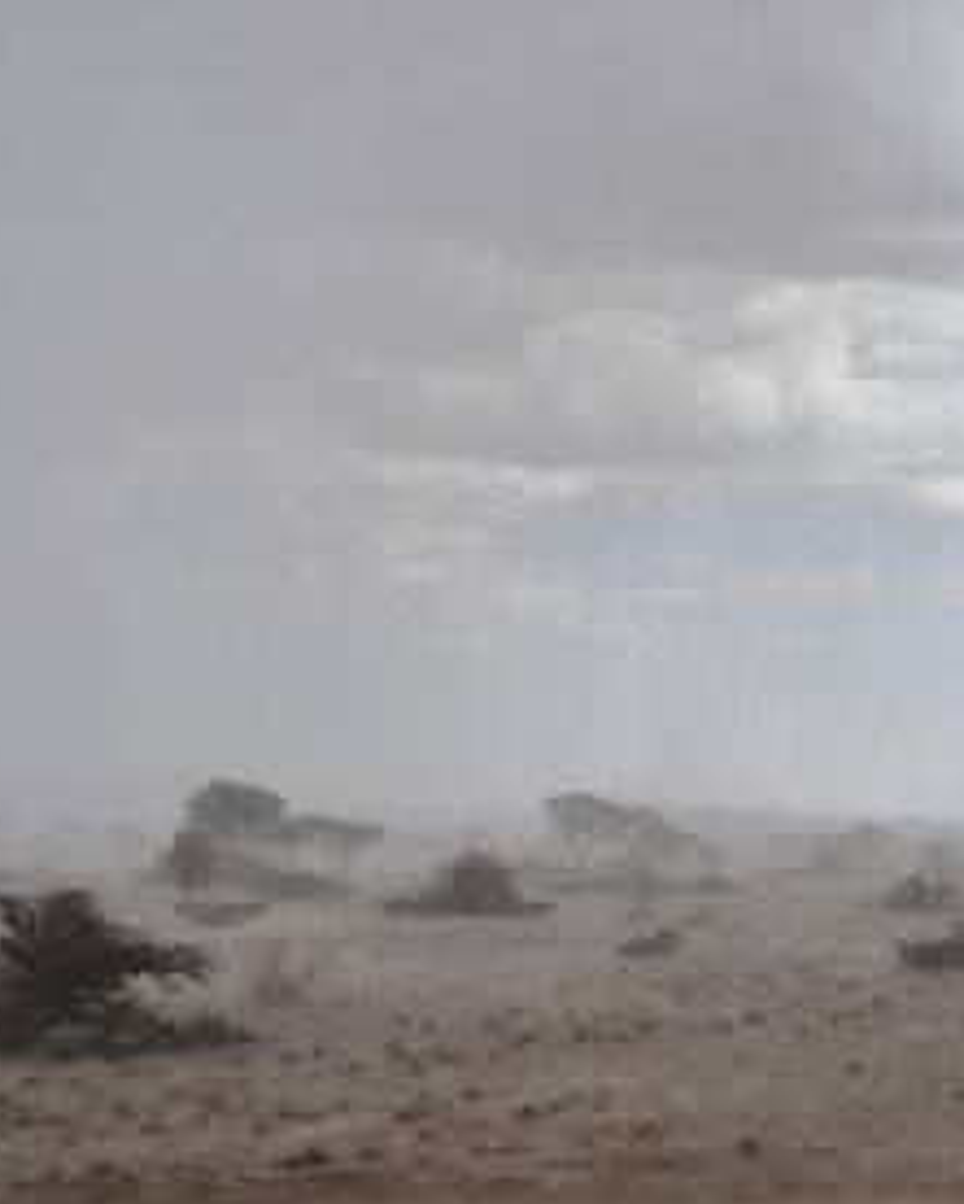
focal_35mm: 100
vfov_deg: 19.2
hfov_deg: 15.3
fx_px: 3564
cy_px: 606
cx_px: 811
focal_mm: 70
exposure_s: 1/3200
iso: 800
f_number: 5.6
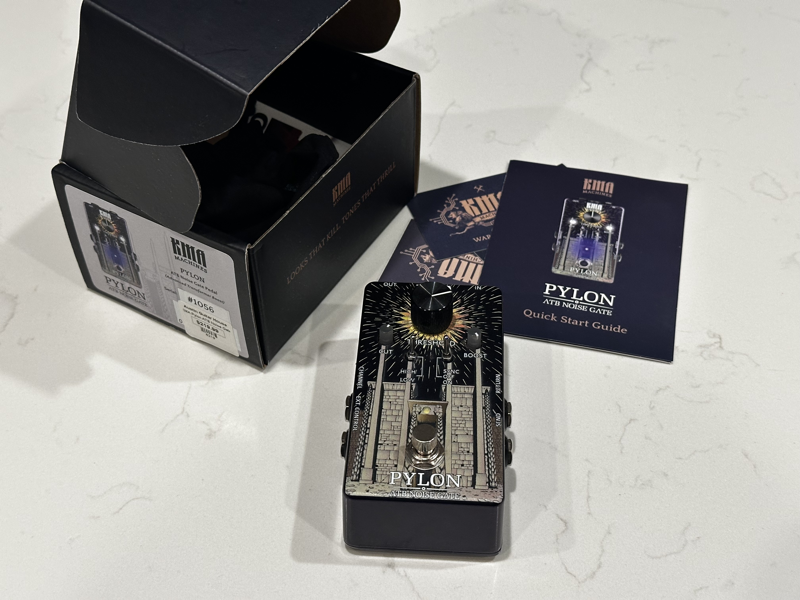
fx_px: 1109
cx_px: 400
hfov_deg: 39.7
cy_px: 300
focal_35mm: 48
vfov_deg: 30.3
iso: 200
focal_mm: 6.86
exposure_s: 1/60
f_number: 1.78
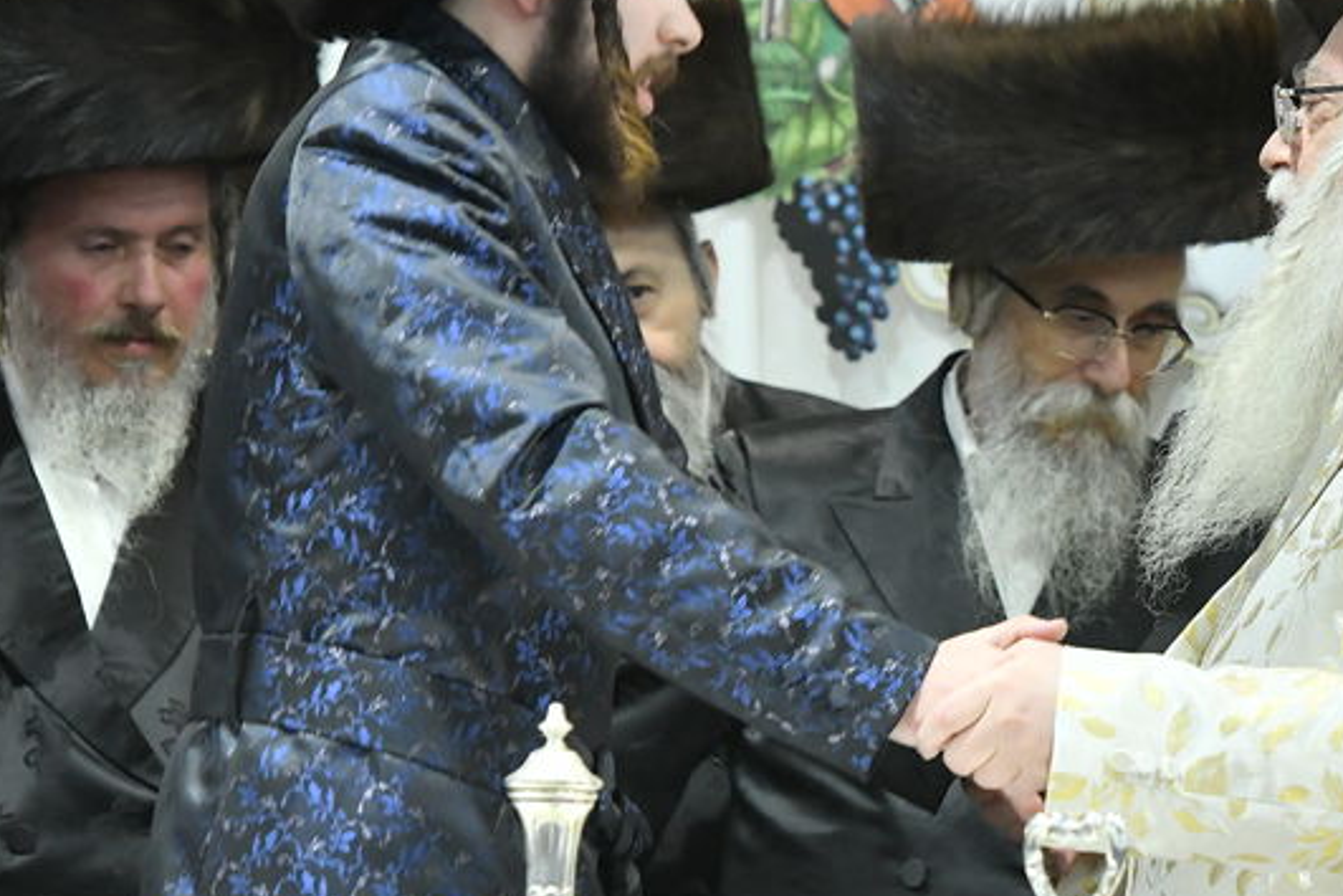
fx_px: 14250
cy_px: 313
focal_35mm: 382
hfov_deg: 5.4
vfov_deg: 3.6
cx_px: 1186
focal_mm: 145
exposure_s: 1/125
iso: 2000
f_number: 5.6
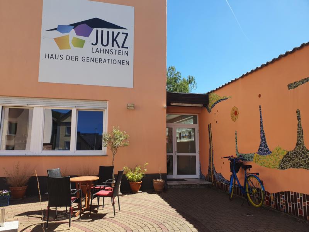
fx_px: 232
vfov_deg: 53.1
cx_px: 154
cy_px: 116
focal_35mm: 26
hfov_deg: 67.3
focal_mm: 4.32
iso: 50
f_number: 2.4
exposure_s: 1/872
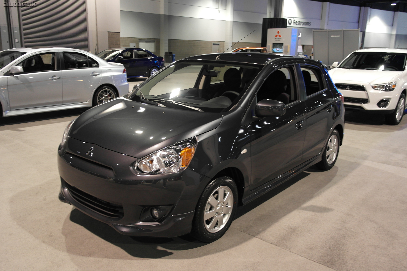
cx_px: 204
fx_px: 339
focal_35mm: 30
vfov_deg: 43.6
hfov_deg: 61.9
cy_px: 136
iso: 400
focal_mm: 20
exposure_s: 1/20
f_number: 3.5
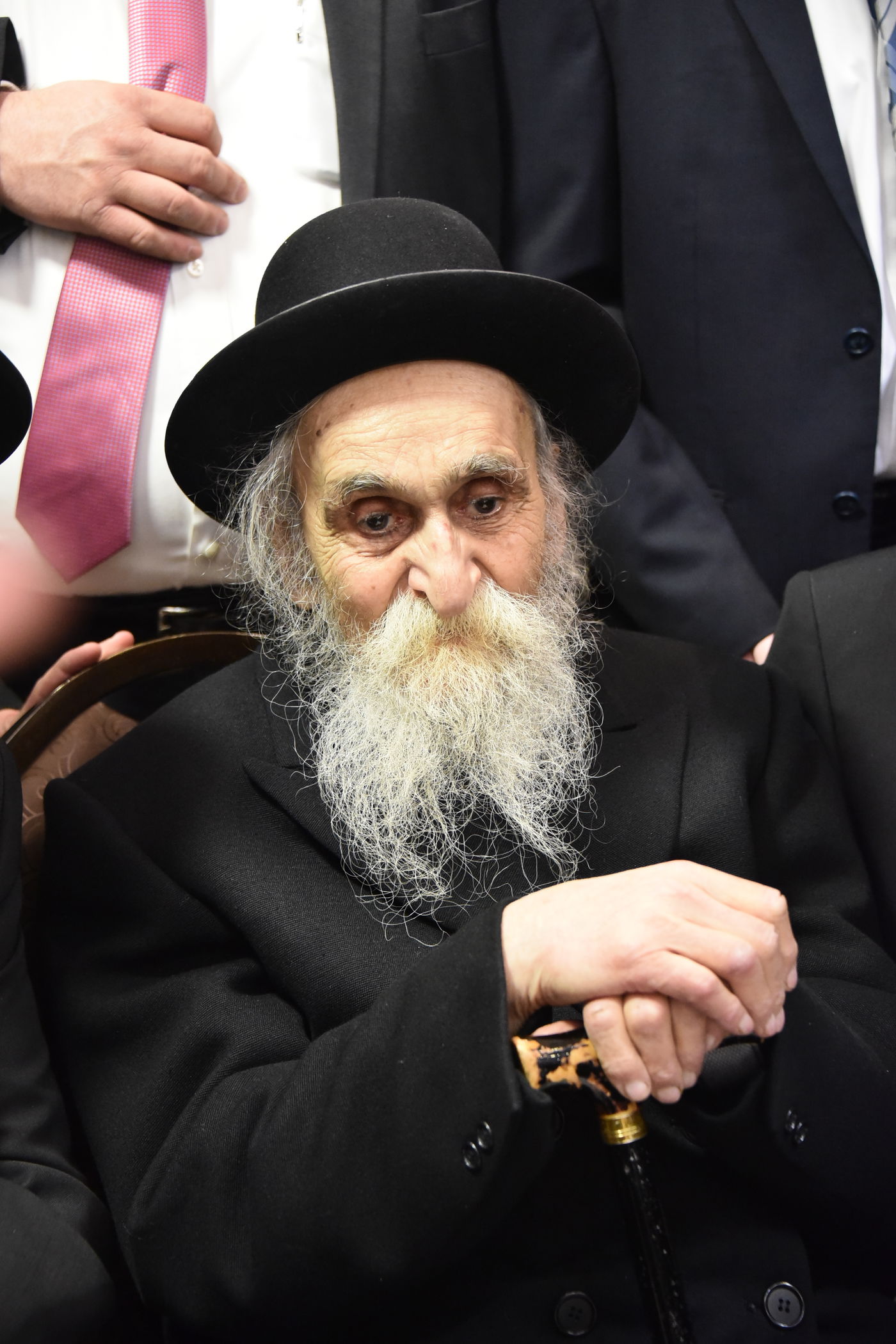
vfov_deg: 26.0
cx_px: 448
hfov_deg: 17.5
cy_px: 672
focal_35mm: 78
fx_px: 2912
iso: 6400
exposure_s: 1/30
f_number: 5
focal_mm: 78
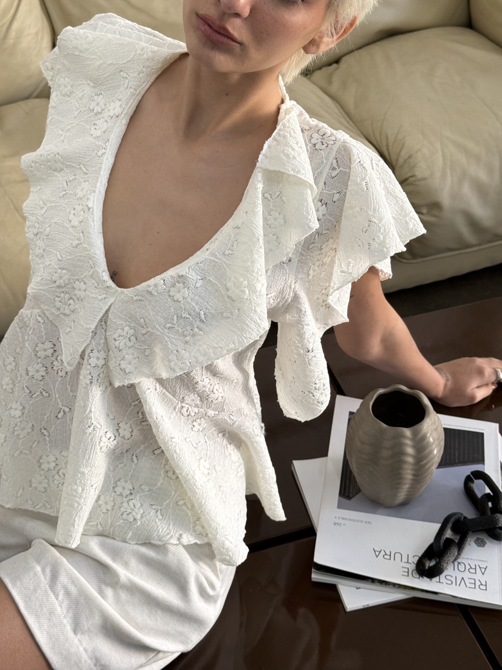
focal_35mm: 48
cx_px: 251
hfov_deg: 30.3
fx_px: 928
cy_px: 335
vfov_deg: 39.7
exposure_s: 1/85
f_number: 1.78
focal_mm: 6.76
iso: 100
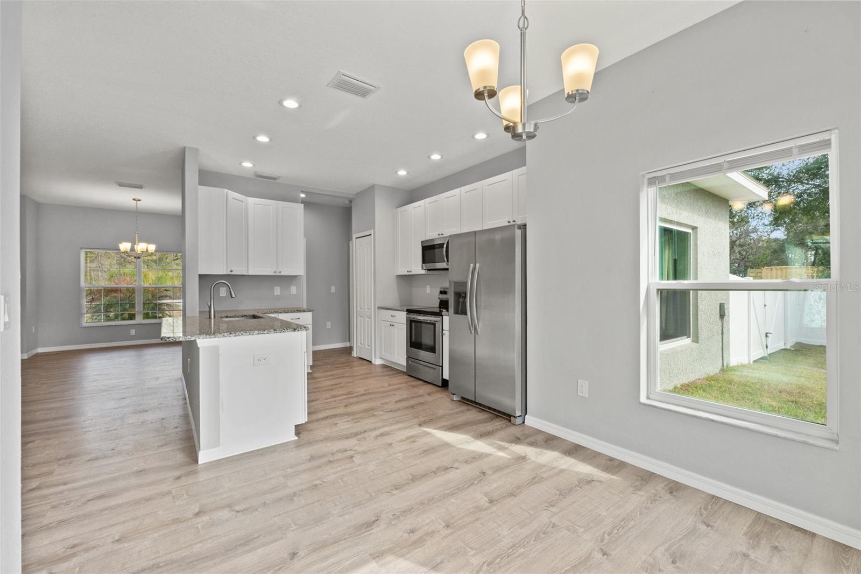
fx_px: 359
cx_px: 430
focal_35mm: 15
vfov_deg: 77.3
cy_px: 287
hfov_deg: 100.4
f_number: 8
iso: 400
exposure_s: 1/25
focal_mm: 10
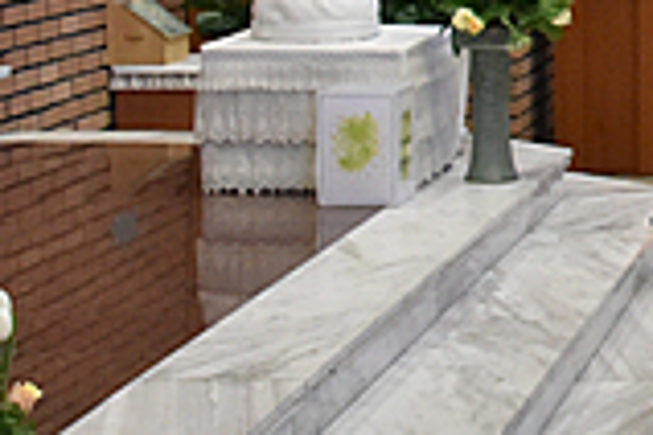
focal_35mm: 141
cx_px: 1154
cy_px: -31
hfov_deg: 13.2
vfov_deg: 9.6
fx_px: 2557
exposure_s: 1/125
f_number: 6.3
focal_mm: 28
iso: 4500
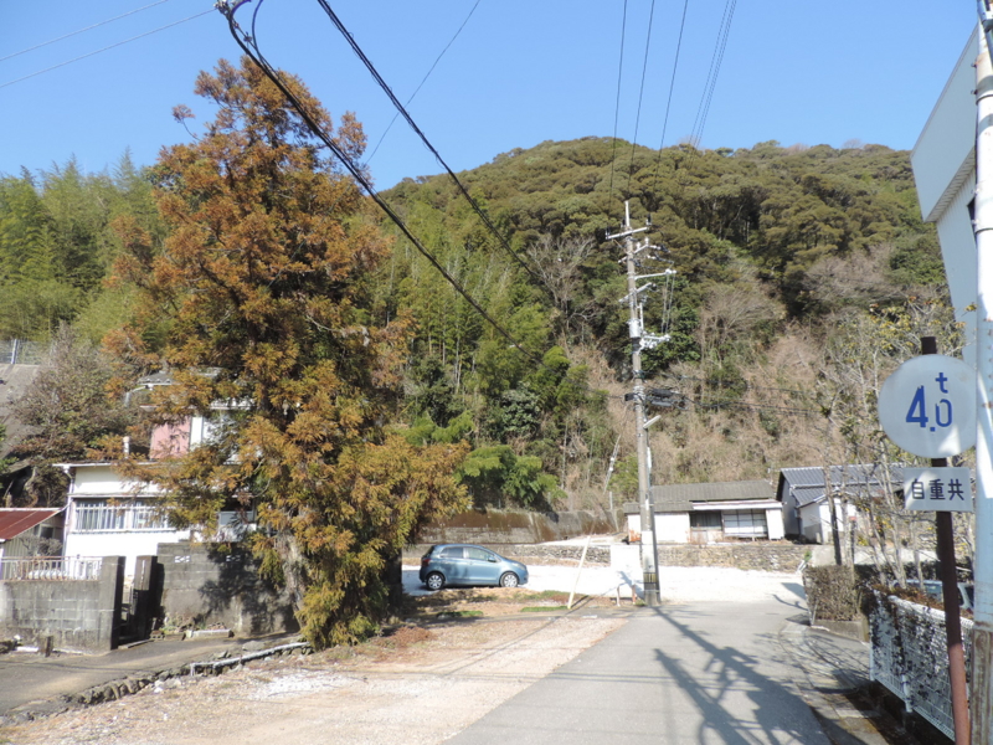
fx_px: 688
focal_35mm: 24
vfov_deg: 56.8
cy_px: 372
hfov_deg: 71.6
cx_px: 496
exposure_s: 1/500
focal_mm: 4.3
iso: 80
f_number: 3
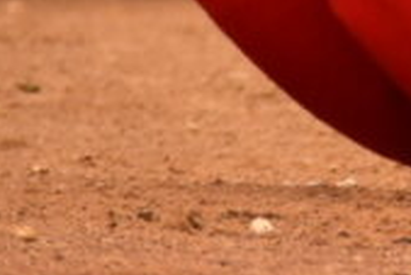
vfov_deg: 0.4
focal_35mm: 3405
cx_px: 1505
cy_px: -488
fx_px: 38906
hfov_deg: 0.6
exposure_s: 1/640
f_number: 5.6
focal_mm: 300
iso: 1250
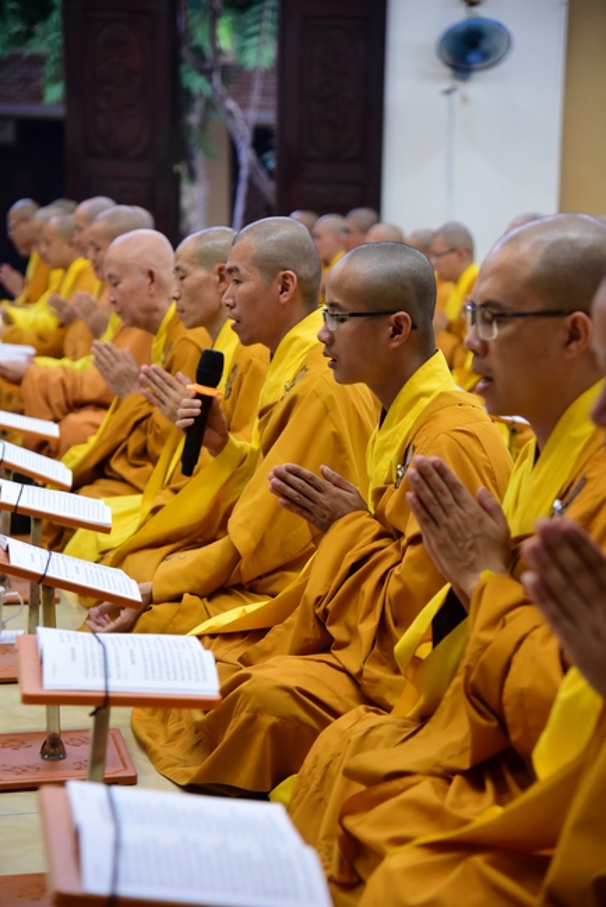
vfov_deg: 23.6
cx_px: 303
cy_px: 454
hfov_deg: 15.9
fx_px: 2169
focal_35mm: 86
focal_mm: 86
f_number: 4.5
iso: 2500
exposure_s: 1/50
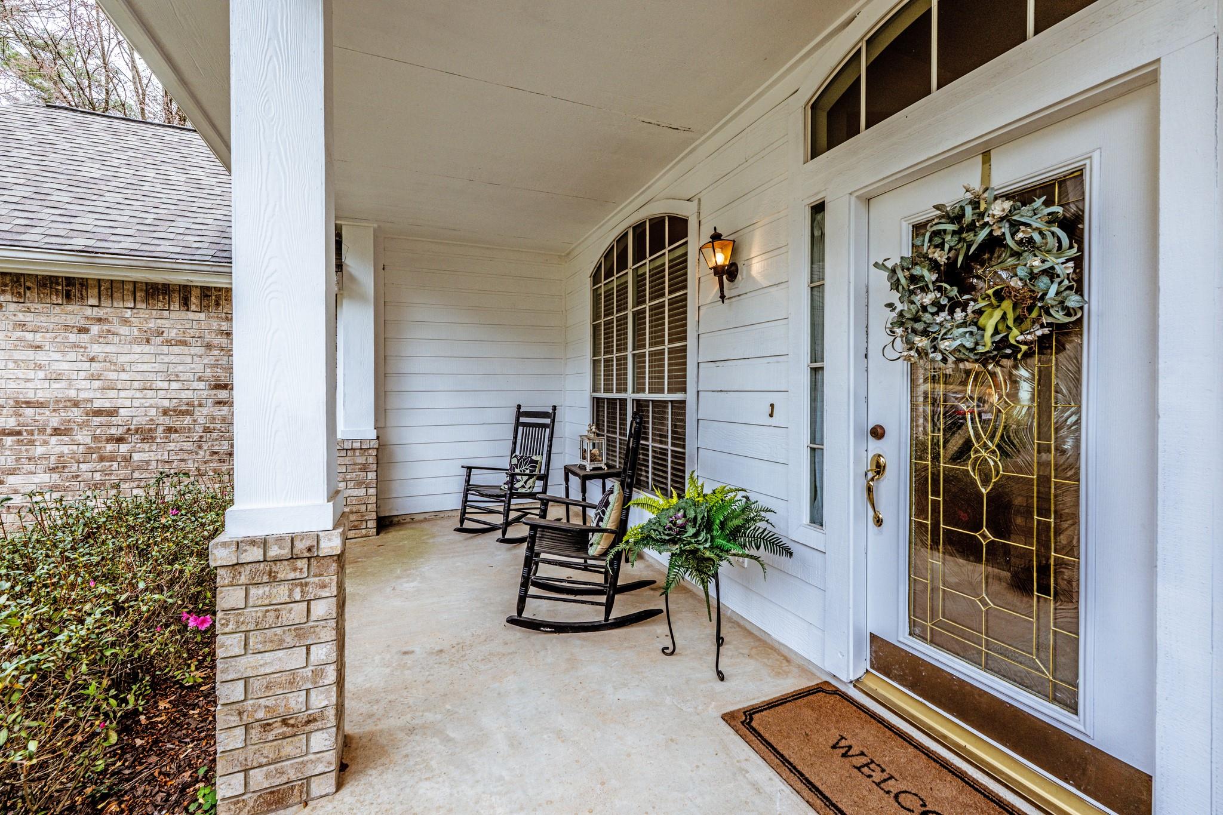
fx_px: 476
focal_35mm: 14
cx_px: 612
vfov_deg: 81.2
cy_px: 408
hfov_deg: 104.3
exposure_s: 1/200
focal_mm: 14
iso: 500
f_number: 7.1
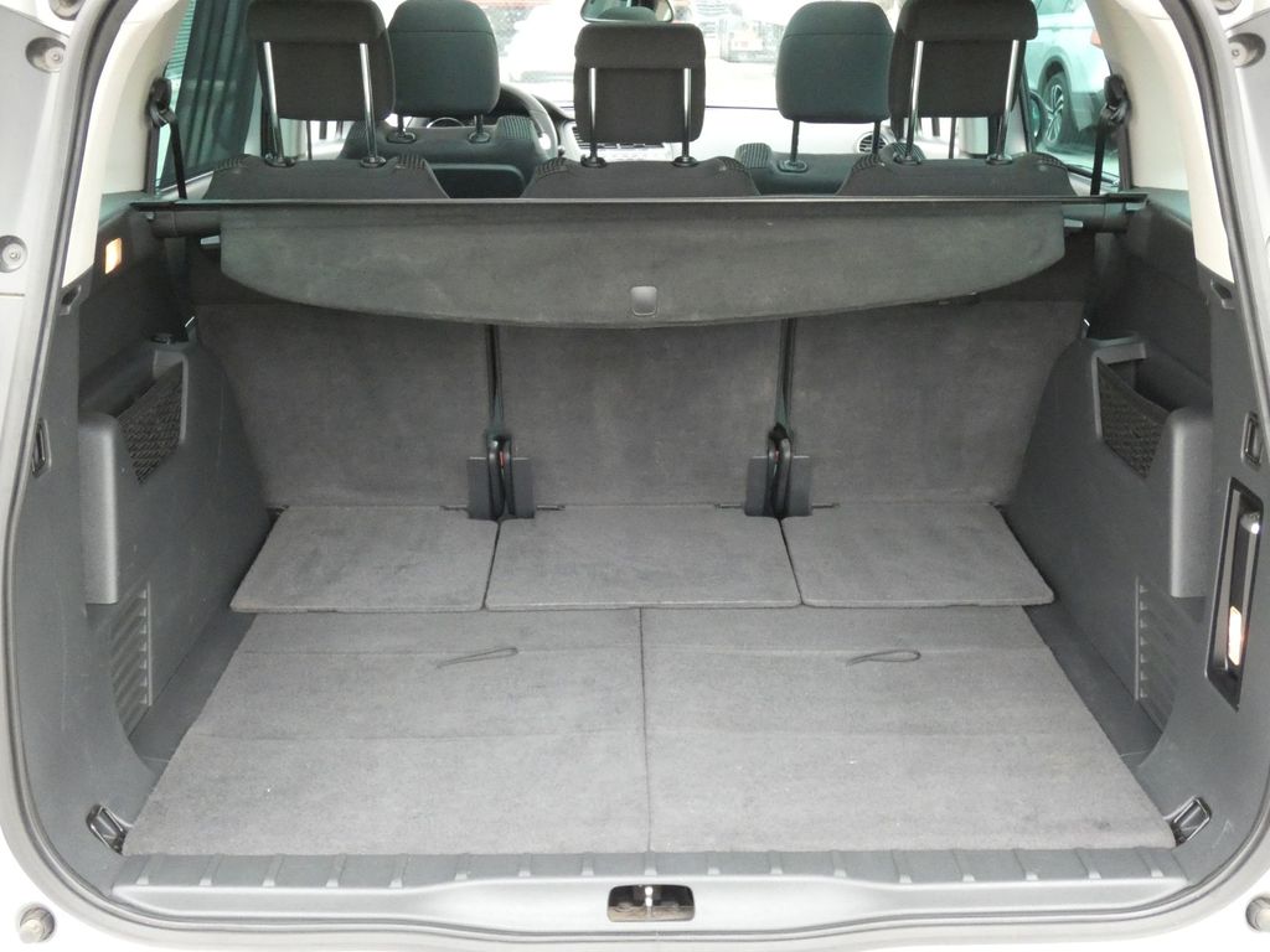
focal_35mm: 39
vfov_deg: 36.8
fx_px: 1431
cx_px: 635
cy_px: 476
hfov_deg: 47.9
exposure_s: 1/80
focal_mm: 7.1
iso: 1000
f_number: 5
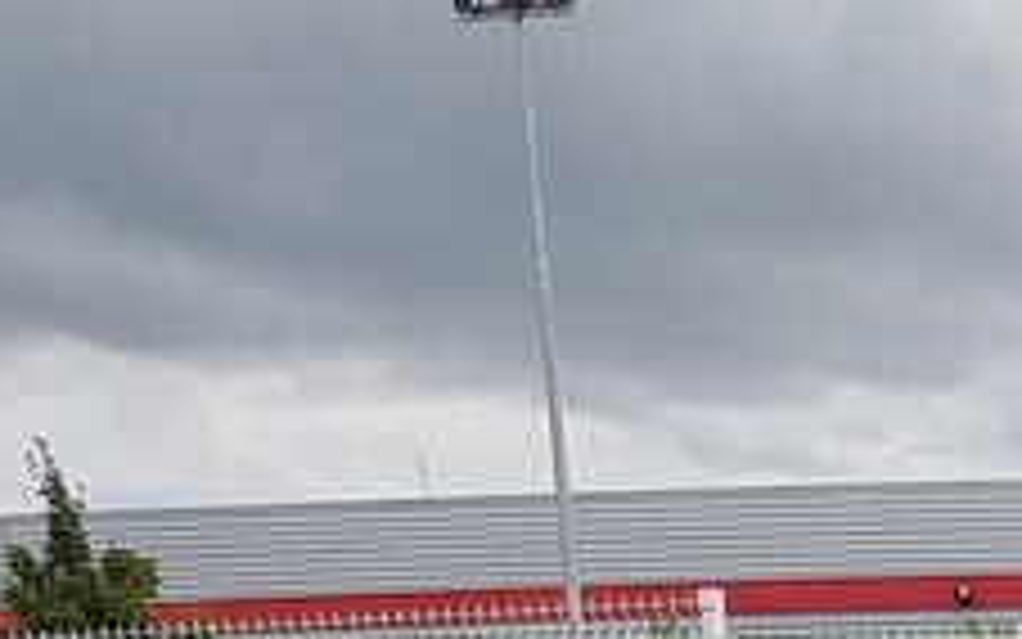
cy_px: 1314
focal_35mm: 97
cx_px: 1711
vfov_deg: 11.9
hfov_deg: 18.0
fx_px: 2702
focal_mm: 4.2
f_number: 1.7
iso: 40
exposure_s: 1/1616
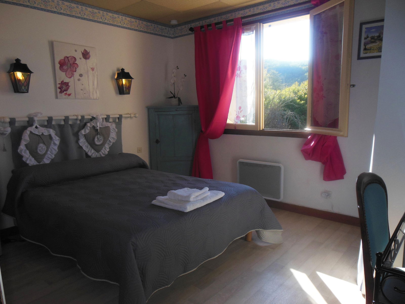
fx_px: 292
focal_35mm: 25
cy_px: 152
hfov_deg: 69.4
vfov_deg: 54.9
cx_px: 202
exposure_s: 1/320
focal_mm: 4.5
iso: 125
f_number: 3.2
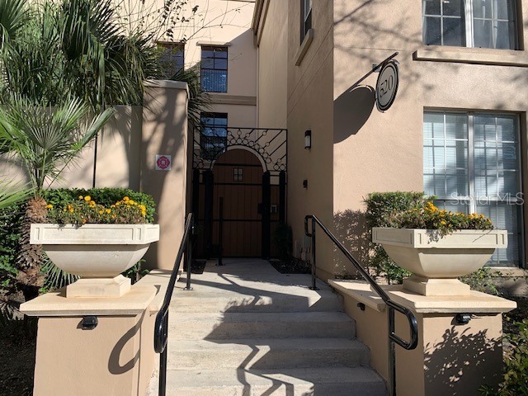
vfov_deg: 53.1
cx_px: 264
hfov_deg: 67.3
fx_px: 397
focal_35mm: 26
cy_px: 198
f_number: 1.8
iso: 25
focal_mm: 4.25
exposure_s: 1/1953
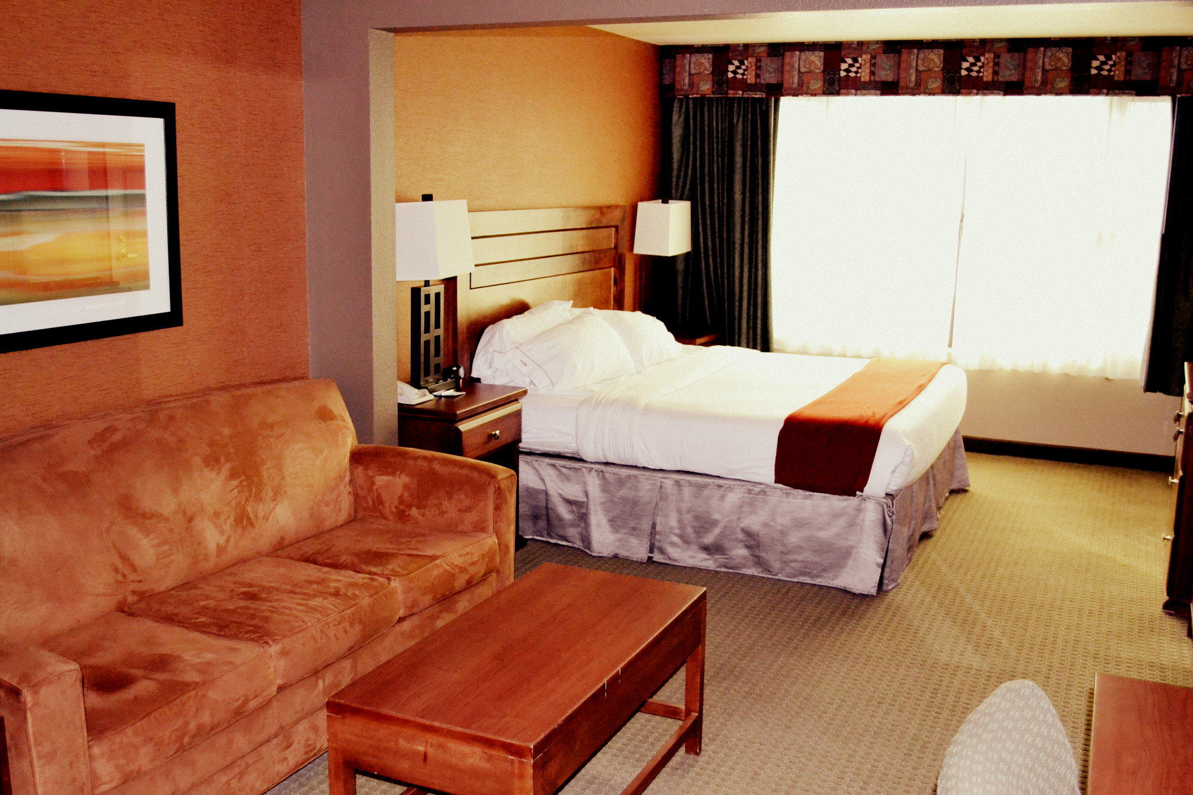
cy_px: 398
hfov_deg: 53.1
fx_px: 1193
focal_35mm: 36
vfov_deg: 36.9
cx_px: 596
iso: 3200
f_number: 4
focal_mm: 24
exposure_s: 1/60
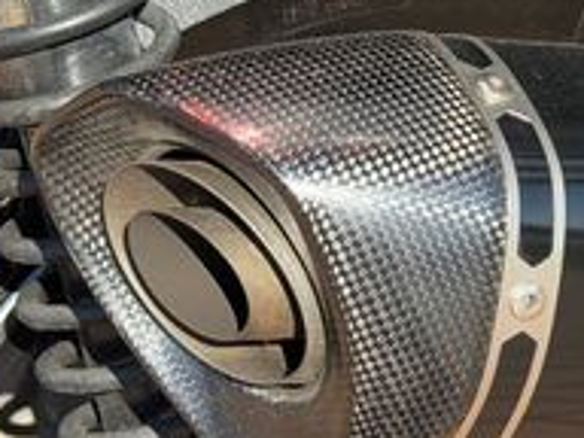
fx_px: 2699
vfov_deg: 9.2
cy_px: 368
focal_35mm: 160
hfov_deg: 11.7
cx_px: 931
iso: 64
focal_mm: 6.76
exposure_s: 1/2146
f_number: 1.78
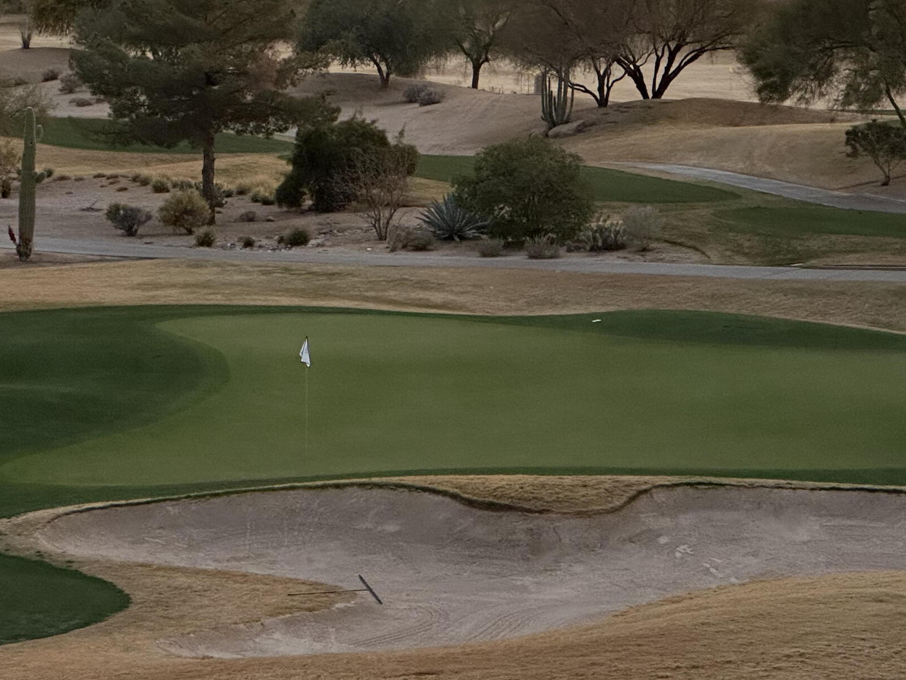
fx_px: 3744
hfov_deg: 13.8
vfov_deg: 10.4
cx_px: 368
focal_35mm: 143
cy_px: 154
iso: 250
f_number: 2.8
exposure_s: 1/60
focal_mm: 9
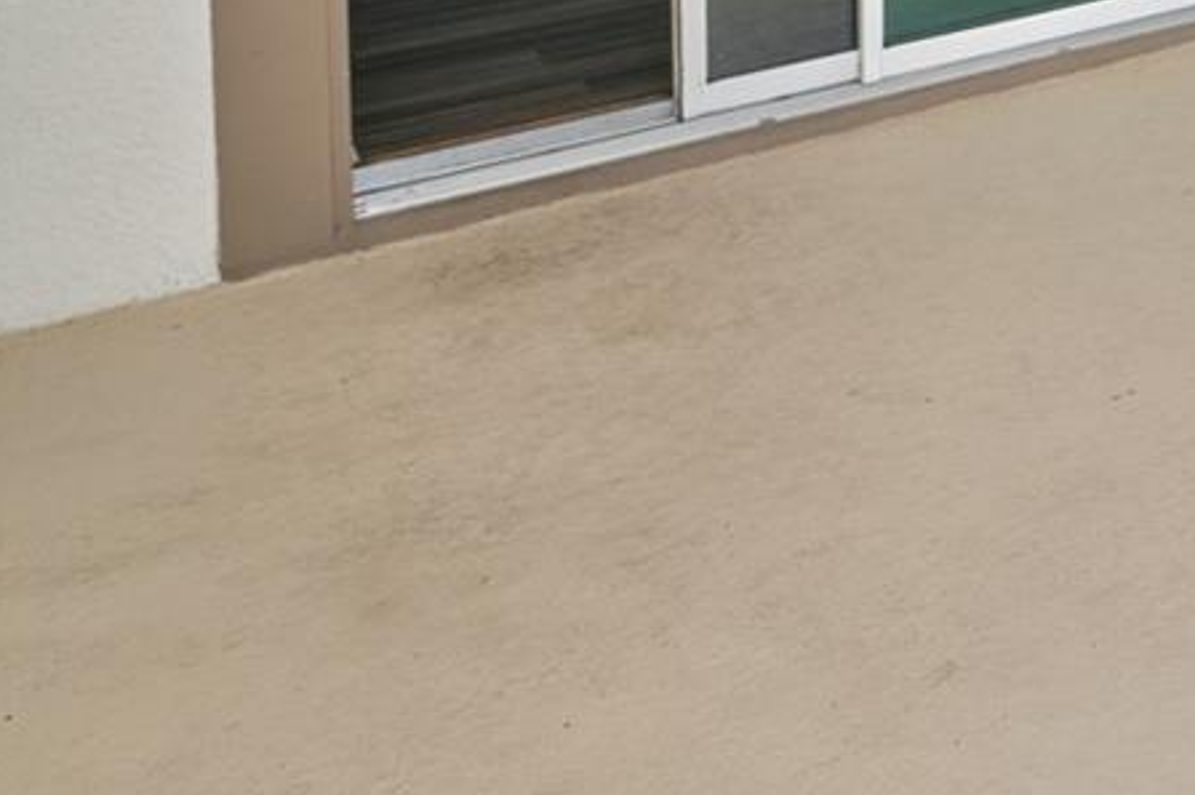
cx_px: 1907
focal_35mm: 50
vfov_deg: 21.1
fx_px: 1658
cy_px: -512
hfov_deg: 25.8
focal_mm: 14
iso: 100
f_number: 4
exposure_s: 1/200
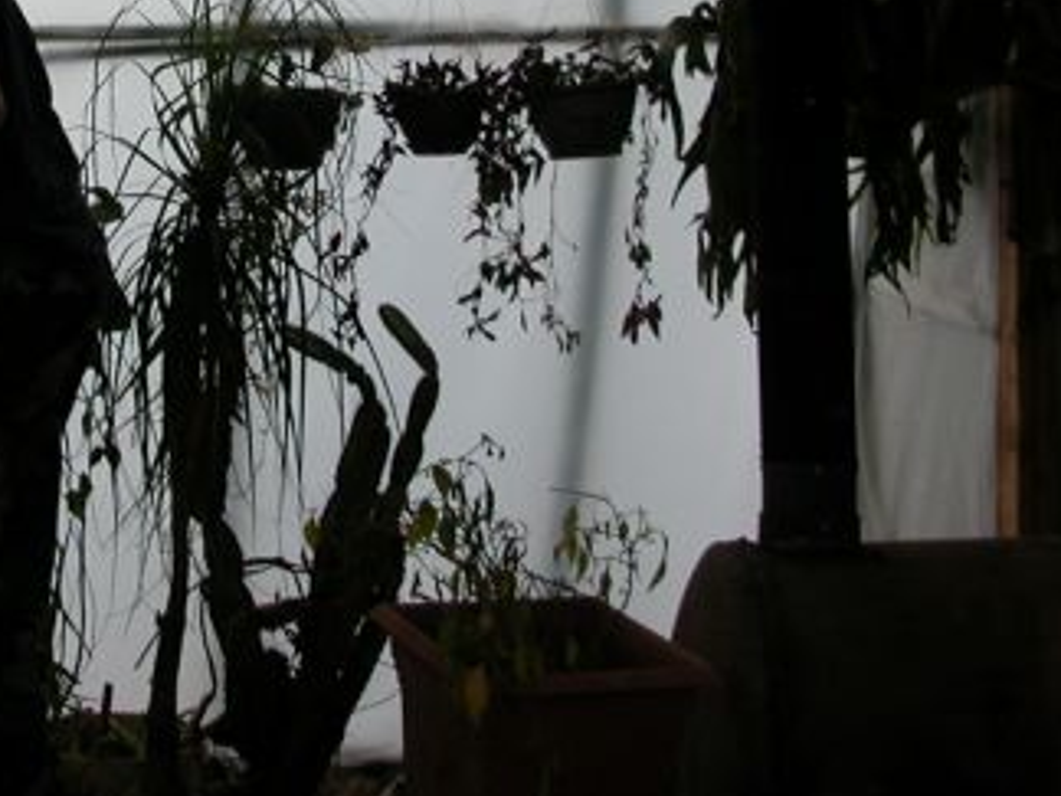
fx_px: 2237
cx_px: 134
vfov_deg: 19.7
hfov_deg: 25.9
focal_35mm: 73
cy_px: 33
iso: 100
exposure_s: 1/94.2
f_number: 2.7
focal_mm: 5.6
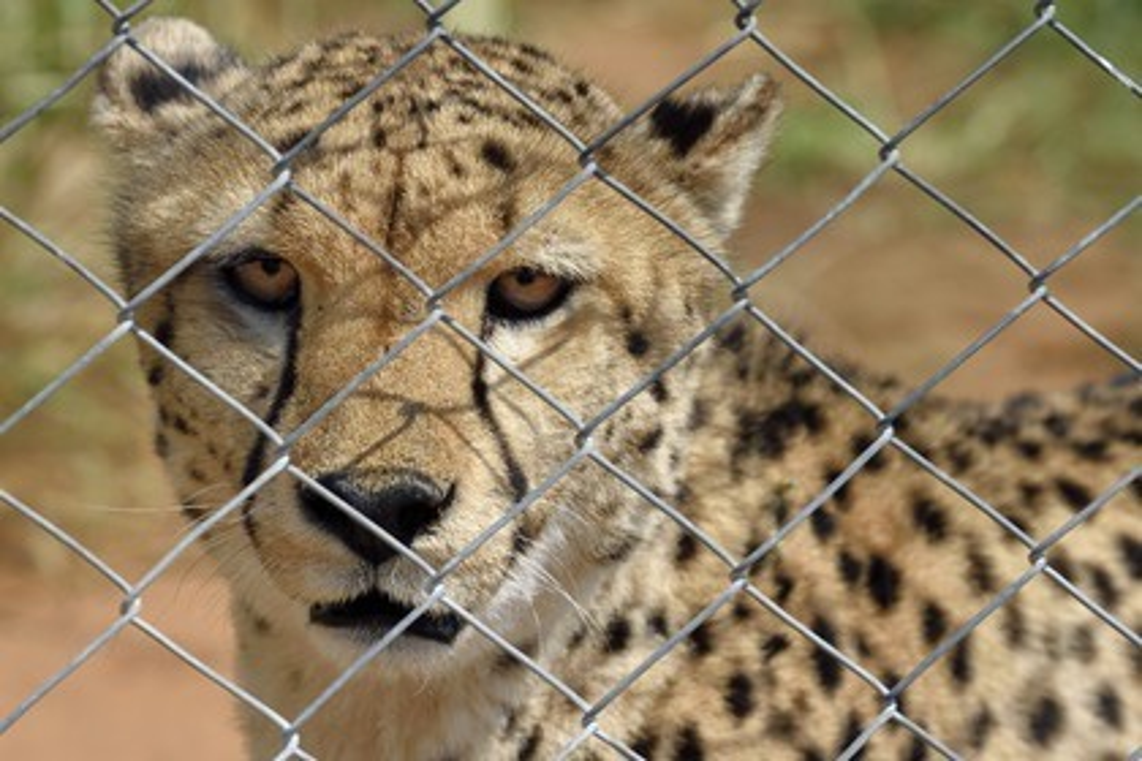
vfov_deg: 6.9
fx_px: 6344
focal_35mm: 200
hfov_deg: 10.3
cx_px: 571
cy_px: 380
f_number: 10
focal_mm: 200
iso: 400
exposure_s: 1/800
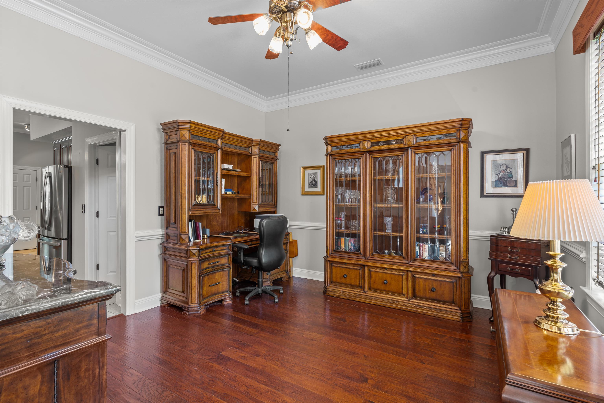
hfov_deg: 93.3
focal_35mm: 17
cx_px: 302
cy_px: 202
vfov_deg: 70.4
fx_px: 285
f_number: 9
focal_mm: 17
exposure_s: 5
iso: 100
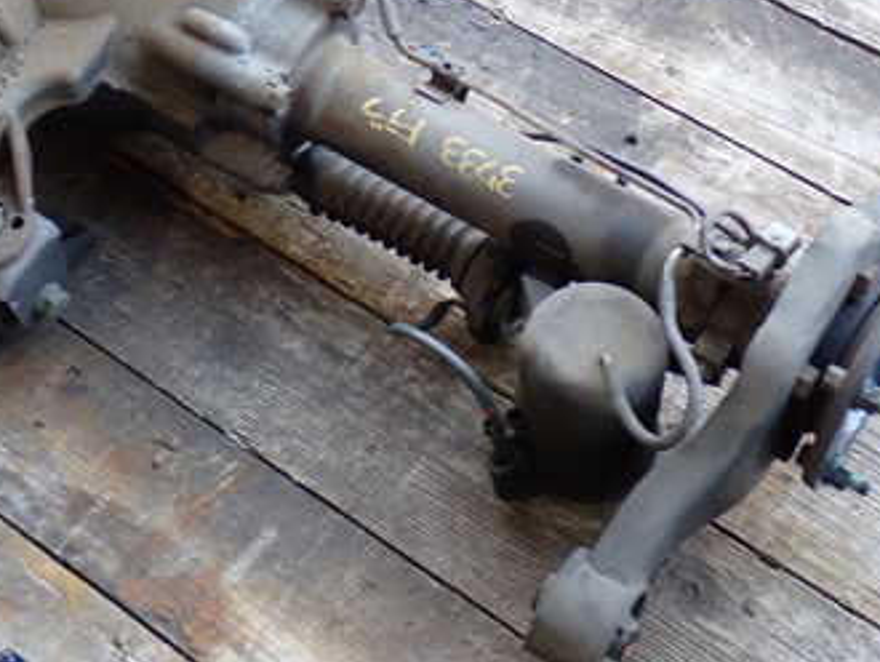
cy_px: 176
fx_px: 2035
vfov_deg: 18.4
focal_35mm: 80
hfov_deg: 24.4
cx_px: 355
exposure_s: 1/50
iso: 200
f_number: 2.9
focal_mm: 7.84
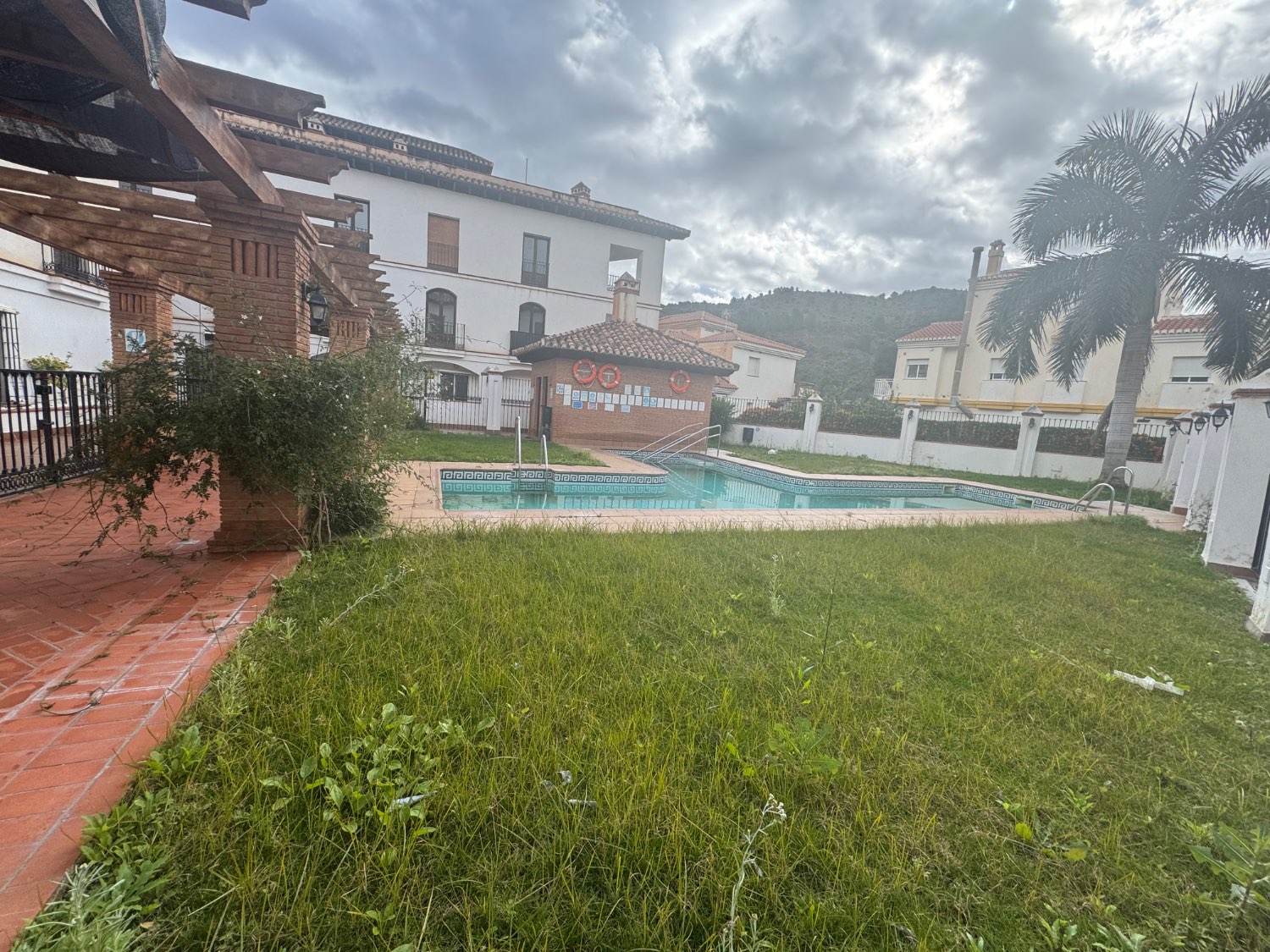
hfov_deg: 102.1
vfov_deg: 85.7
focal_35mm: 14
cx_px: 635
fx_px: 514
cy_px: 476
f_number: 2.2
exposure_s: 1/681
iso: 40
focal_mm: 2.22
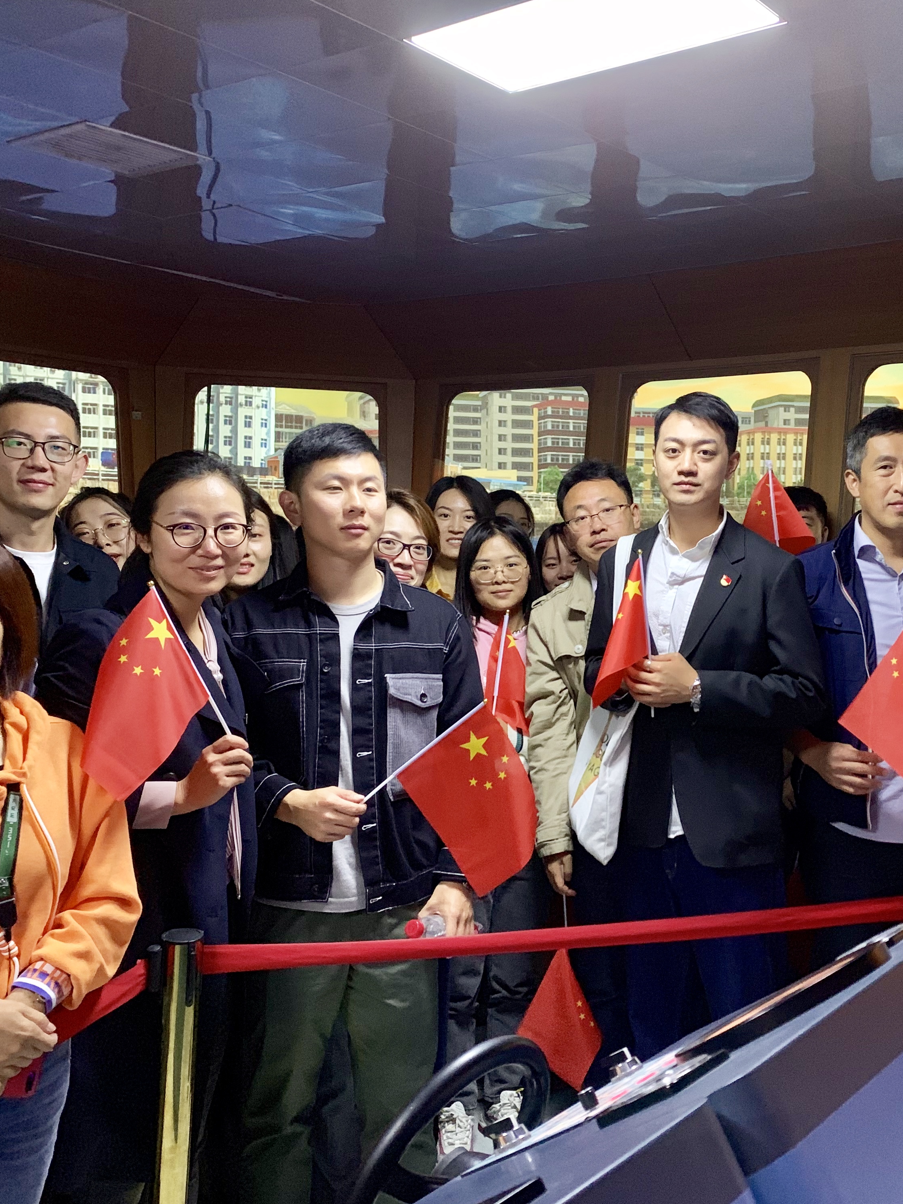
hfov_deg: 40.0
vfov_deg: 52.6
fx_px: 1217
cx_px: 626
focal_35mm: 35
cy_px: 603
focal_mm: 4.25
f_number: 1.8
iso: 640
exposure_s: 1/26
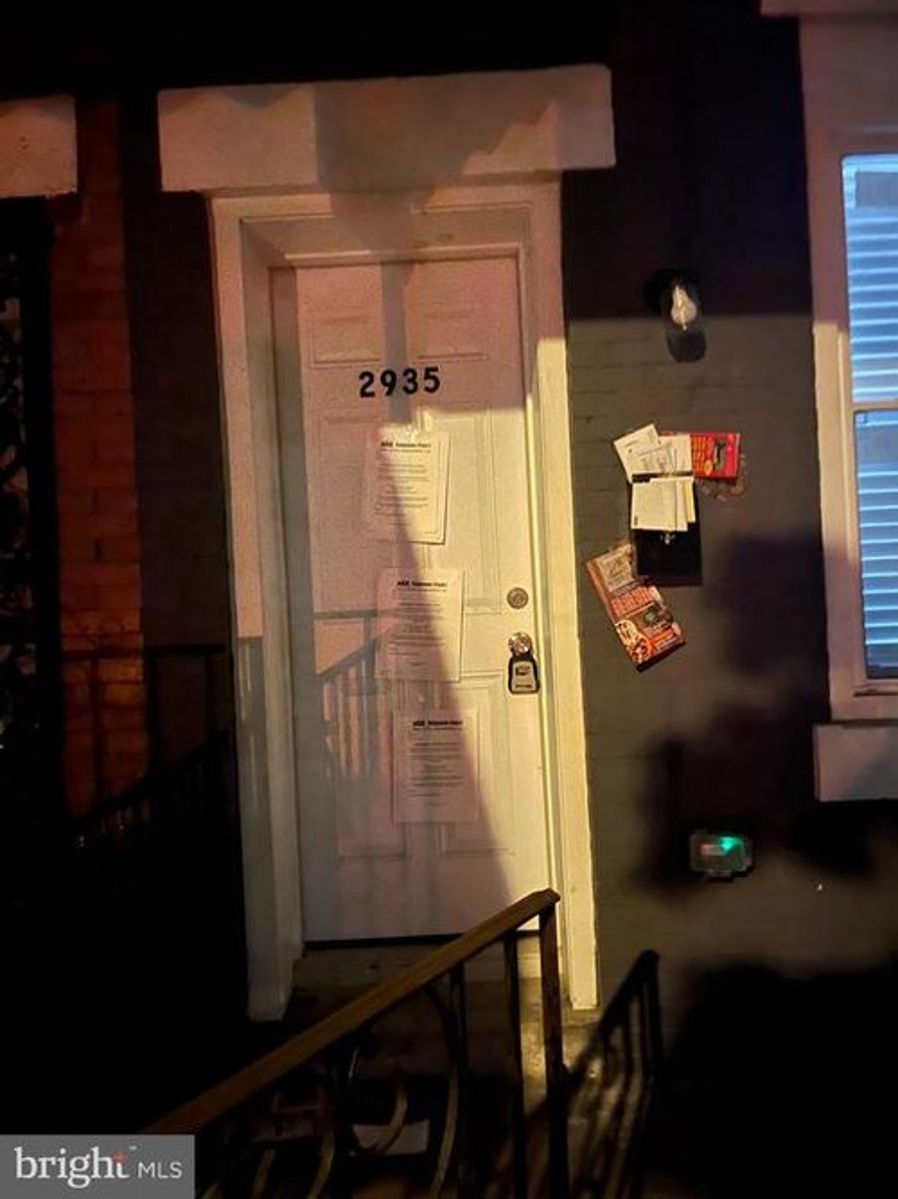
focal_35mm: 26
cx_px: 449
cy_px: 600
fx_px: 900
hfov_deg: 53.0
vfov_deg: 67.3
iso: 1250
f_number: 1.6
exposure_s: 1/5
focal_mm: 5.1
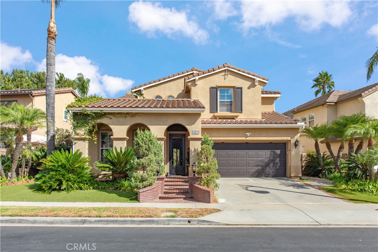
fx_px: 252
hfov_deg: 73.7
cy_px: 126
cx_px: 189
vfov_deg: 53.1
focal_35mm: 24
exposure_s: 1/400
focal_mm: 24
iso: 200
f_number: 10
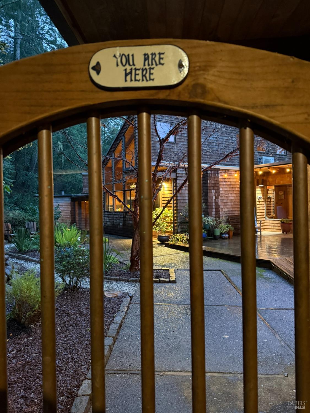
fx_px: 287
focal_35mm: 24
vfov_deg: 71.6
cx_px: 155
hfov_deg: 56.8
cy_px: 206
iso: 1000
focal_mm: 6.76
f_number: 1.78
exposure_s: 1/30
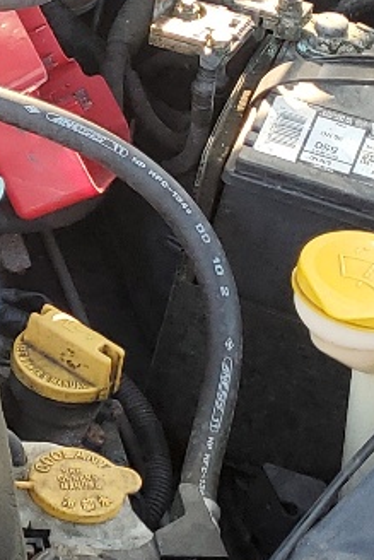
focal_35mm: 132
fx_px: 2055
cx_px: -567
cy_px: 289
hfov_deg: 9.2
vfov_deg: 15.5
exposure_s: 1/286
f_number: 1.5
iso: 50
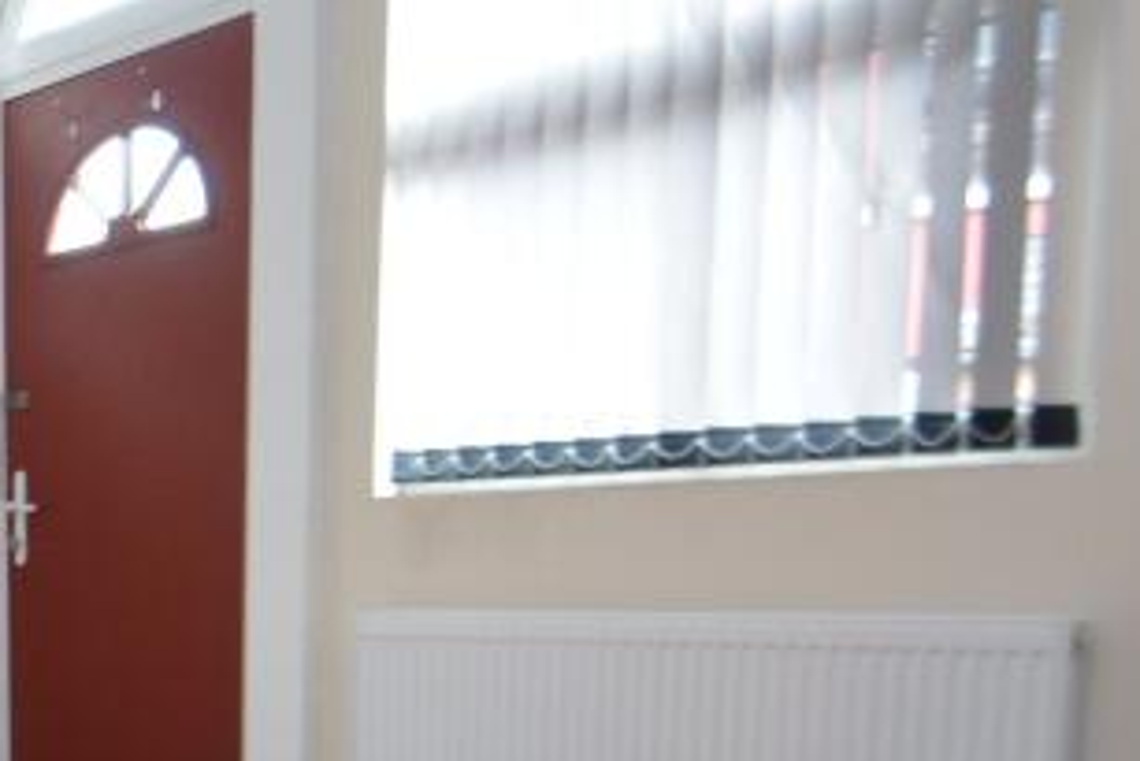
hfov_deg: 33.3
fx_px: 1584
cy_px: 791
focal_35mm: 50
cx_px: -178
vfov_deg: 25.5
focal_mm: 10
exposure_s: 1/60
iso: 800
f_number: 4
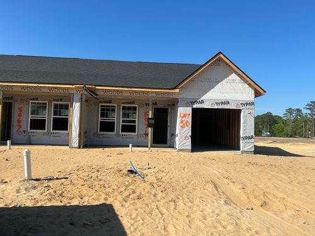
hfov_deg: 67.3
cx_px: 158
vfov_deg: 53.1
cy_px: 118
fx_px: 237
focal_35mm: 26
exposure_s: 1/4115
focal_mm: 5.7
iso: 50
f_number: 1.5
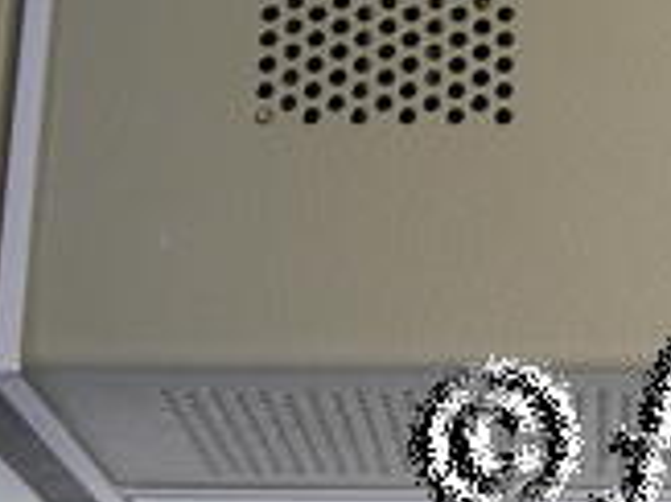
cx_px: 589
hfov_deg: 15.3
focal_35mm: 128
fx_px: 2479
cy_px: -49
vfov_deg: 11.4
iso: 400
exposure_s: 1/2
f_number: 14
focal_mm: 26
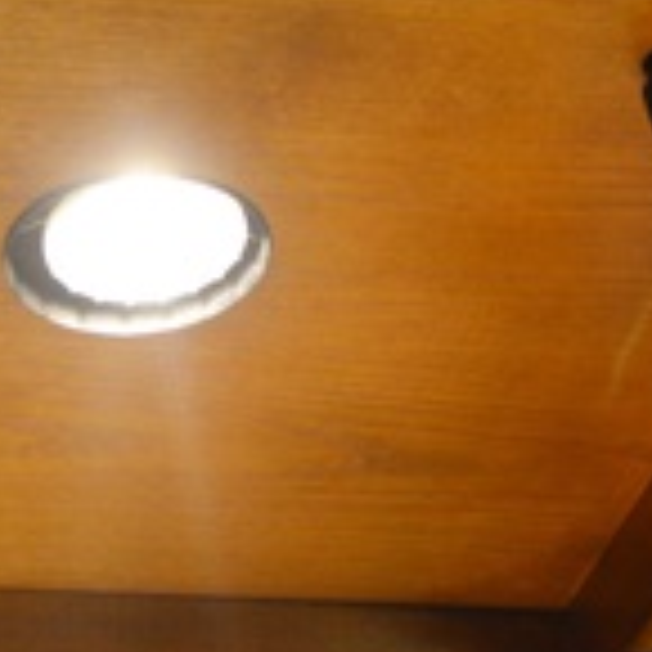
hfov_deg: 15.0
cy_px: -4
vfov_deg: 14.8
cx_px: 306
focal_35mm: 116
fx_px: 2472
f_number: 4
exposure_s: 1/60
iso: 500
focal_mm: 22
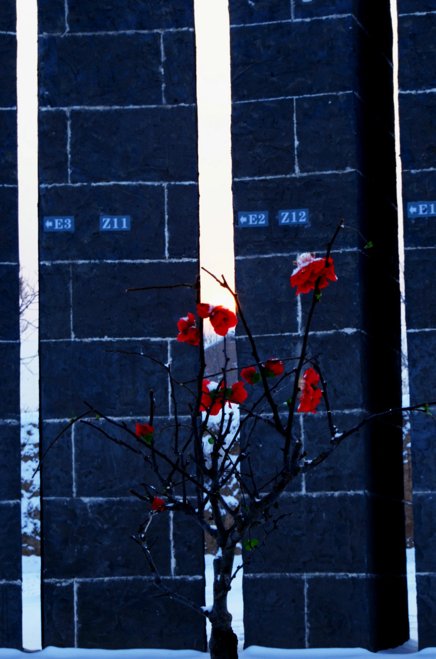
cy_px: 330
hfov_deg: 12.1
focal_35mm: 112
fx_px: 2053
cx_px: 218
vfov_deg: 18.2
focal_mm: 75
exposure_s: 1/15
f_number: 22
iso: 200
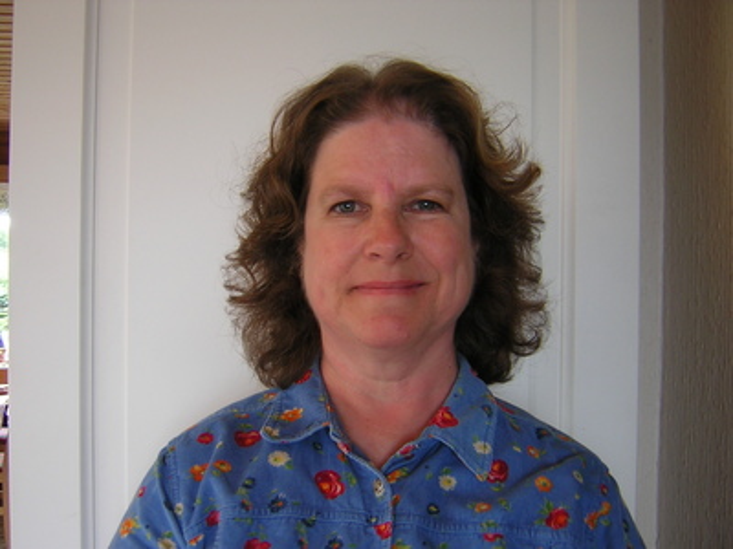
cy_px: 274
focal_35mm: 36
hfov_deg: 51.4
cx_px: 366
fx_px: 762
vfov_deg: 39.7
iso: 100
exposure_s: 1/4.9
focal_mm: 4.7
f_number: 2.6
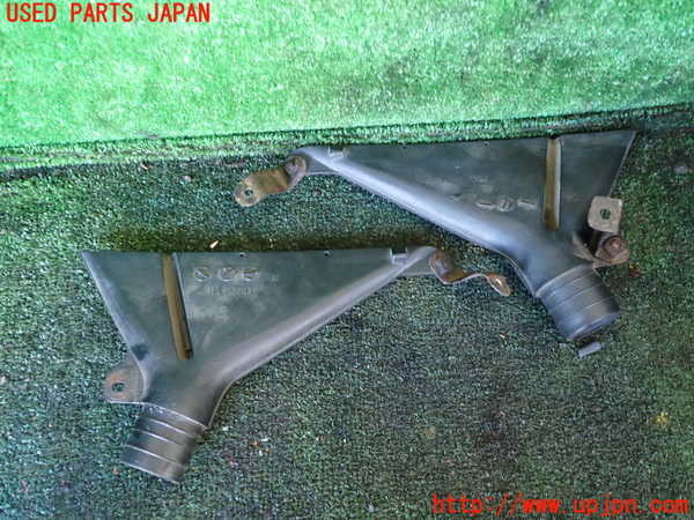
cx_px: 347
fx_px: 601
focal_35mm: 30
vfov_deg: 46.8
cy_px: 260
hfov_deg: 60.0
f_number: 2.3
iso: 800
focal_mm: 5.4
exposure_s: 1/30
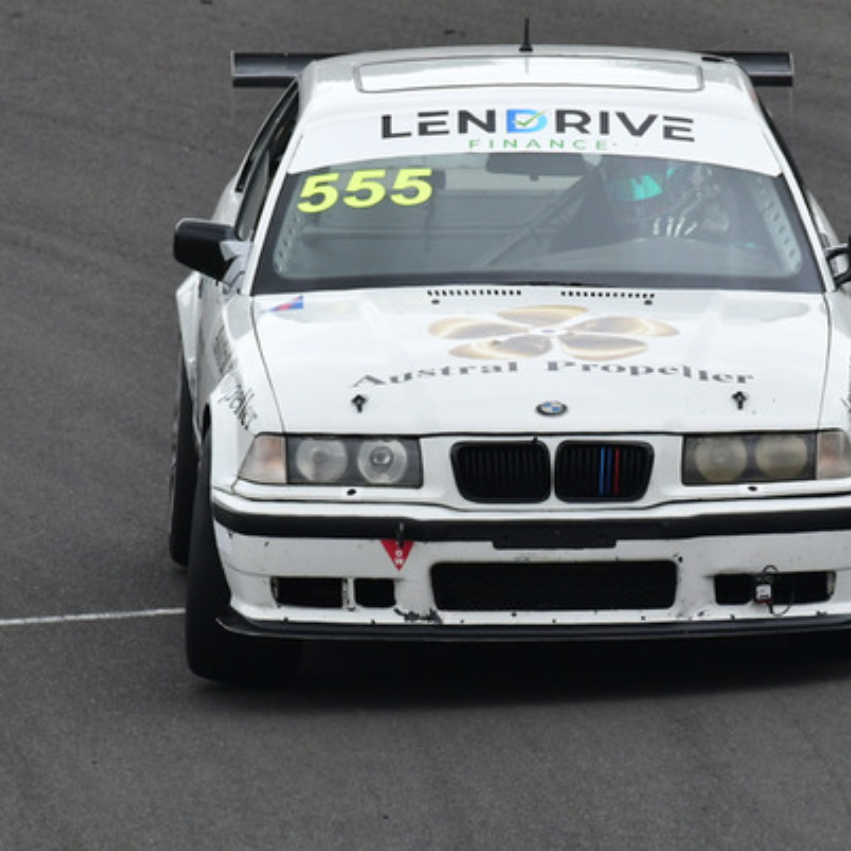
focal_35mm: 1270
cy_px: 368
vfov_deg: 1.4
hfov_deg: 1.4
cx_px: 533
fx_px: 35323
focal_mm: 500
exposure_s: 1/640
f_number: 11
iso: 1000
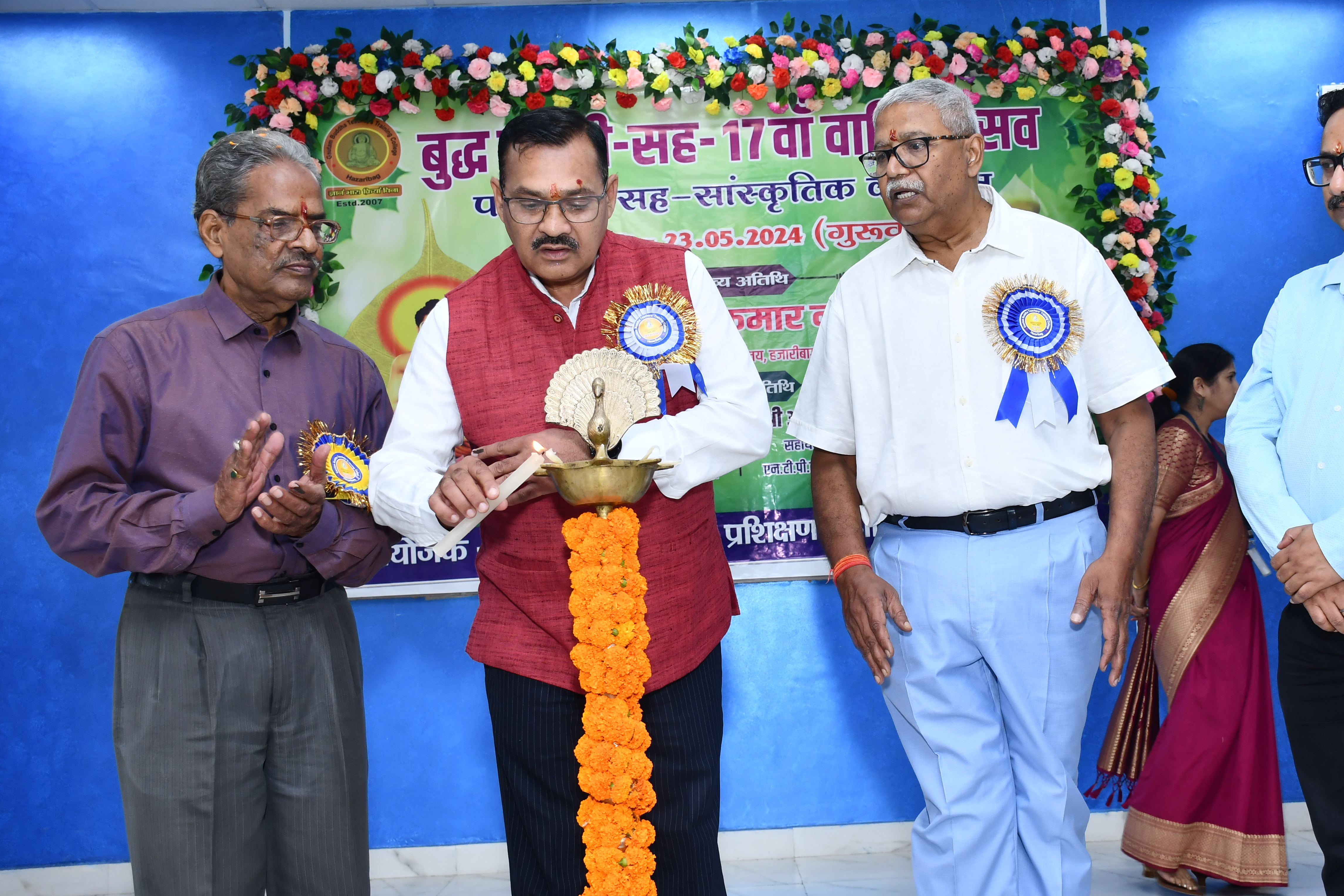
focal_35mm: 44
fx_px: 1642
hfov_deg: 44.2
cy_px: 462
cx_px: 815
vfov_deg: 30.5
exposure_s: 1/125
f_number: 5.6
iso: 500
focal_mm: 24
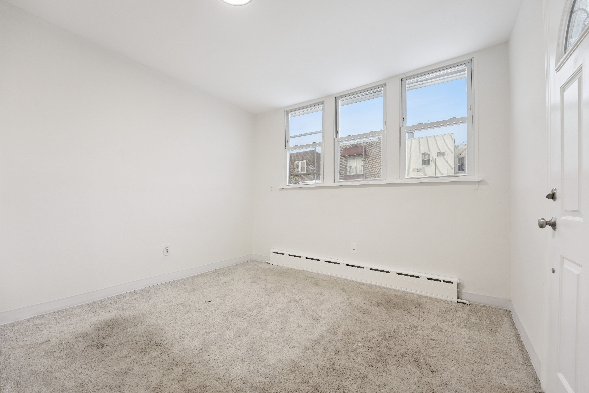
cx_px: 294
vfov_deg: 81.2
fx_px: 229
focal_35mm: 14
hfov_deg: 104.3
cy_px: 196
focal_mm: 14
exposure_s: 1/20
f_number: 8
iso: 250
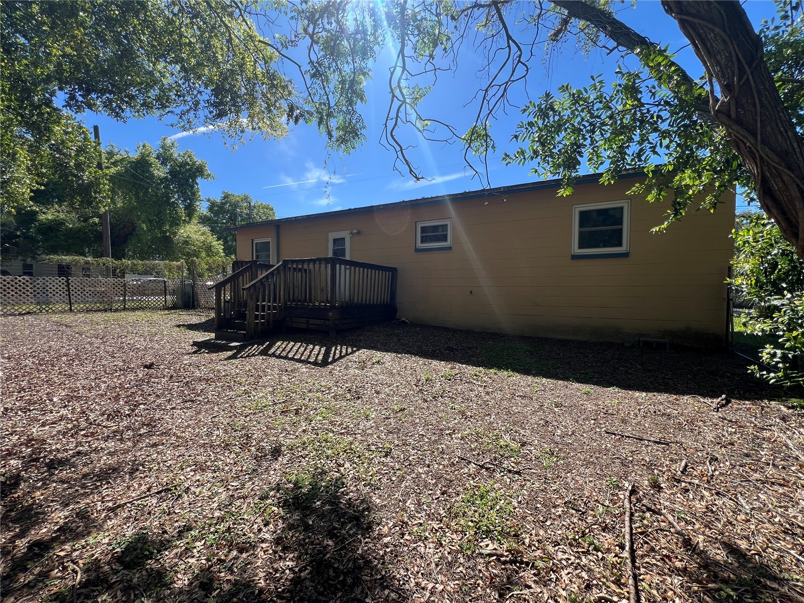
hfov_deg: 106.2
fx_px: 302
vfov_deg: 89.9
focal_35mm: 13
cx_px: 402
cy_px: 302
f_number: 1.8
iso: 32
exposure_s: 1/717
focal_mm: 1.57
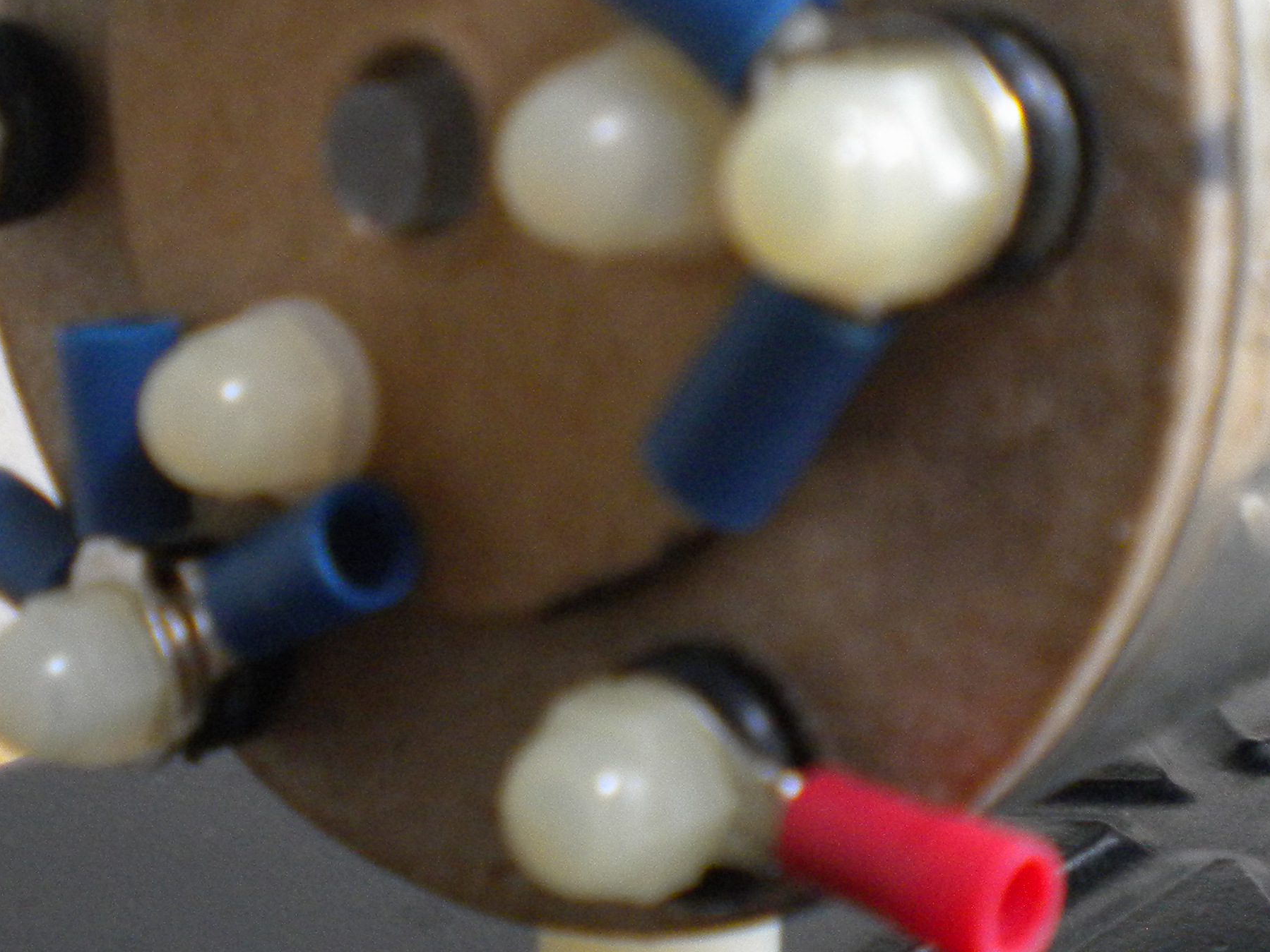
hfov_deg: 27.3
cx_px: 474
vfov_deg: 20.6
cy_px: 241
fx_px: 2605
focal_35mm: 71
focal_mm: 6.3
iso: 349
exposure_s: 1/61.4
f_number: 3.1
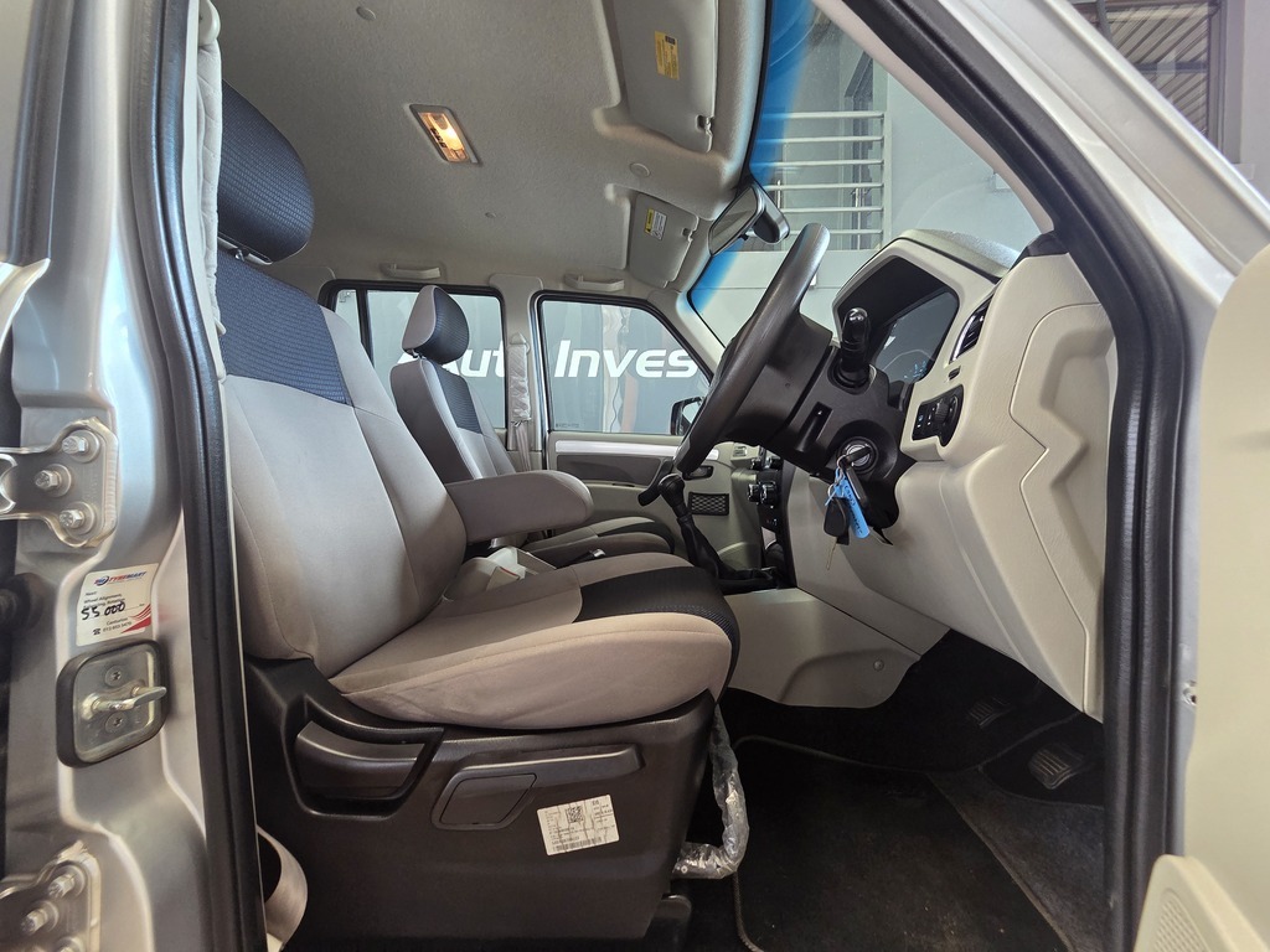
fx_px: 477
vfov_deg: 89.9
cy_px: 476
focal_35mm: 13
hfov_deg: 106.2
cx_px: 635
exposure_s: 1/100
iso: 200
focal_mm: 2.2
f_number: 2.2
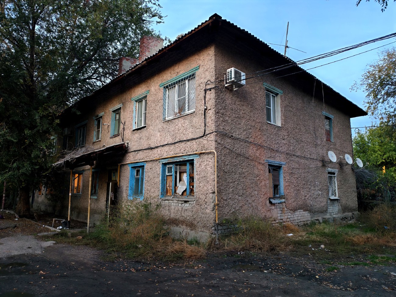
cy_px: 148
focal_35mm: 23
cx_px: 198
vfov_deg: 58.9
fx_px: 263
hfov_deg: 73.9
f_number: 1.57
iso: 501
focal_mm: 6.54
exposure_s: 1/30
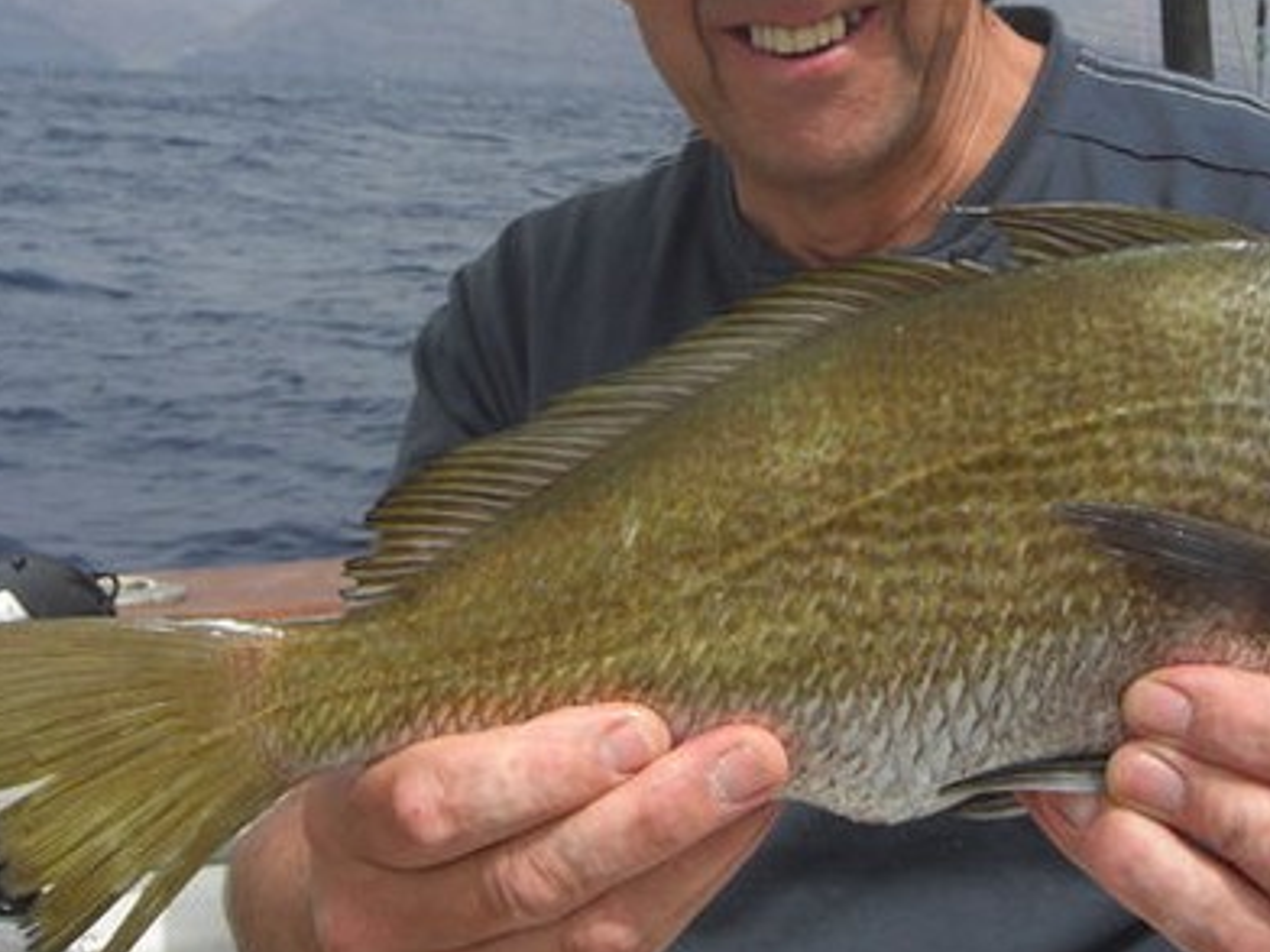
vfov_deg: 23.8
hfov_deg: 31.4
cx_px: 842
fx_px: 2238
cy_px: 230
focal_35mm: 61
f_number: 8
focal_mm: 7.9
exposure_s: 1/200
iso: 80
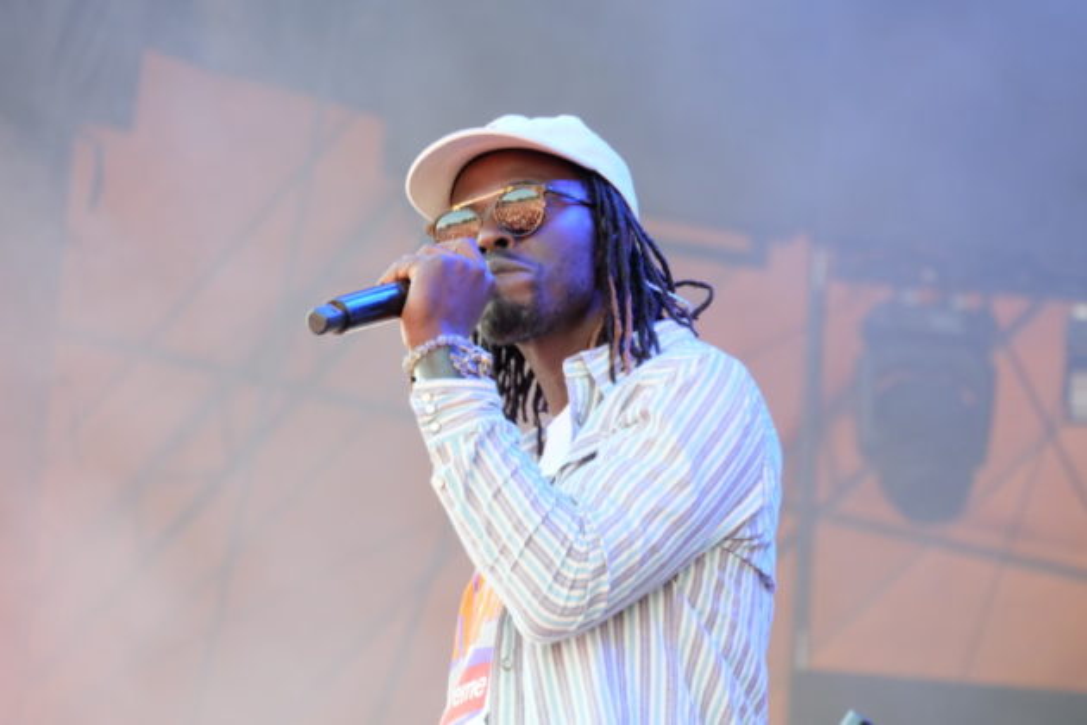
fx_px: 5797
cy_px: 362
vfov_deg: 7.2
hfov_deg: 10.7
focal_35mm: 192
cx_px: 544
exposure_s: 1/125
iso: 1000
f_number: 5.8
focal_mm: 127.9
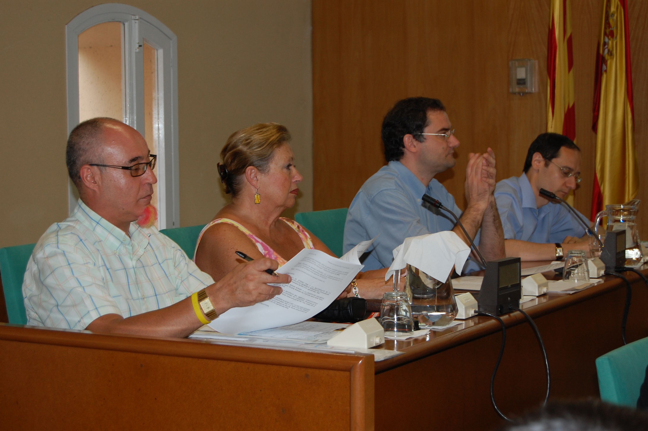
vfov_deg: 18.1
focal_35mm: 75
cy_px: 216
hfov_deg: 27.0
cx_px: 324
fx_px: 1349
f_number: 5.6
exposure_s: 1/60
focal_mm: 50
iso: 400
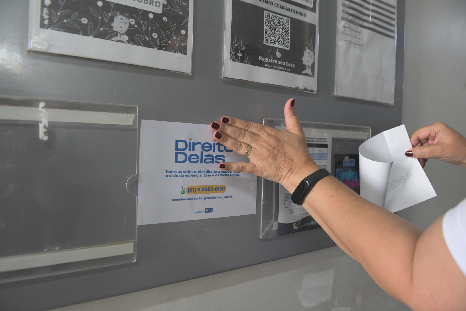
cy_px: 156
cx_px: 233
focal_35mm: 24
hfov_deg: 73.7
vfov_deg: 53.1
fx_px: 311
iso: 2500
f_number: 3.5
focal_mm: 24
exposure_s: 1/320
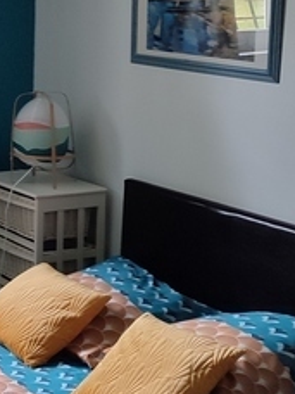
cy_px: 121
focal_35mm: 81
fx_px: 920
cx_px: -133
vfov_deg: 24.0
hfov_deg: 16.7
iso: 253
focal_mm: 5.89
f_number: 1.89
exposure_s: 1/33
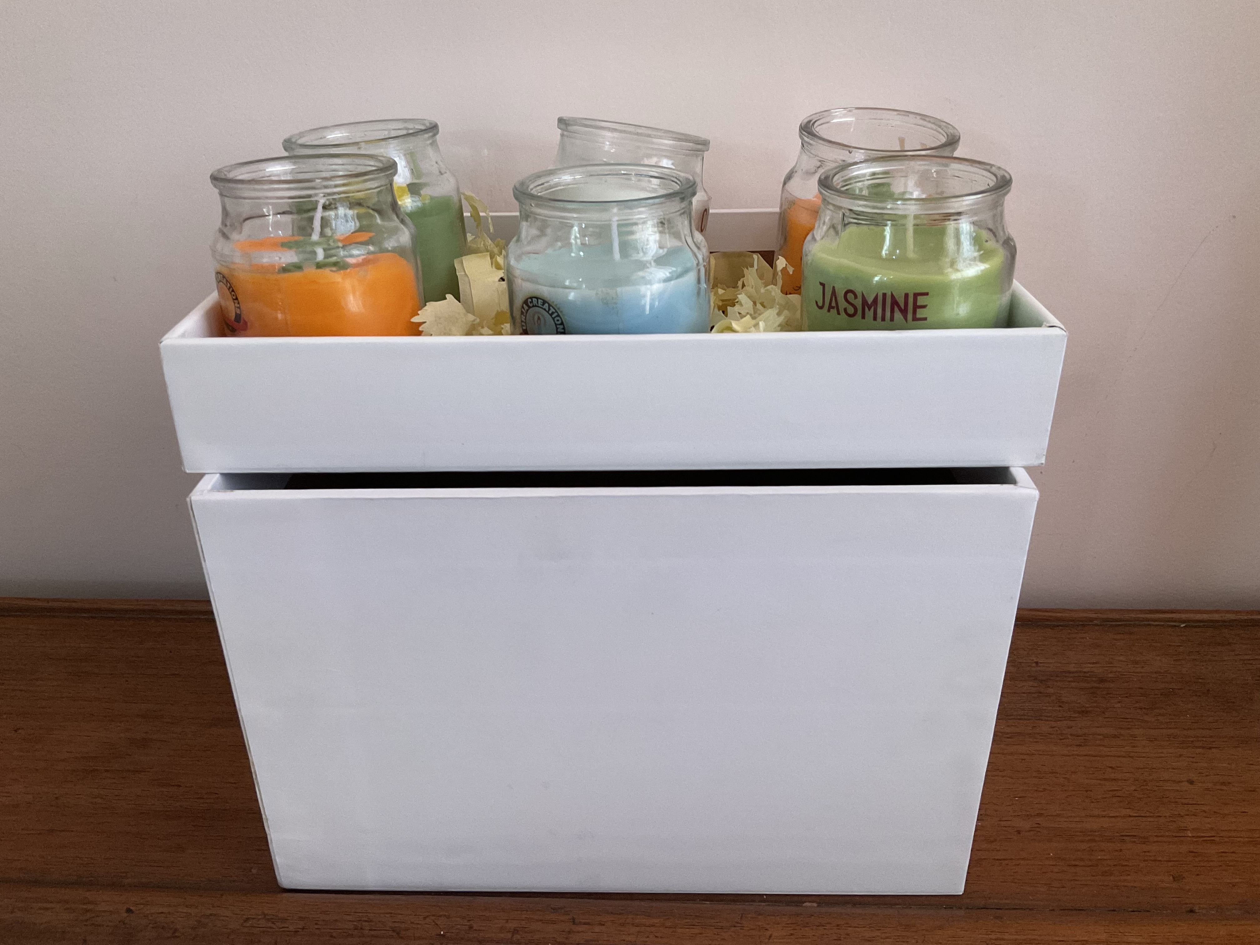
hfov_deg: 61.7
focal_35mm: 29
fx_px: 1056
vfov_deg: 48.2
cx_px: 630
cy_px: 472
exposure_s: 1/50
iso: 160
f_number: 1.8
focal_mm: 3
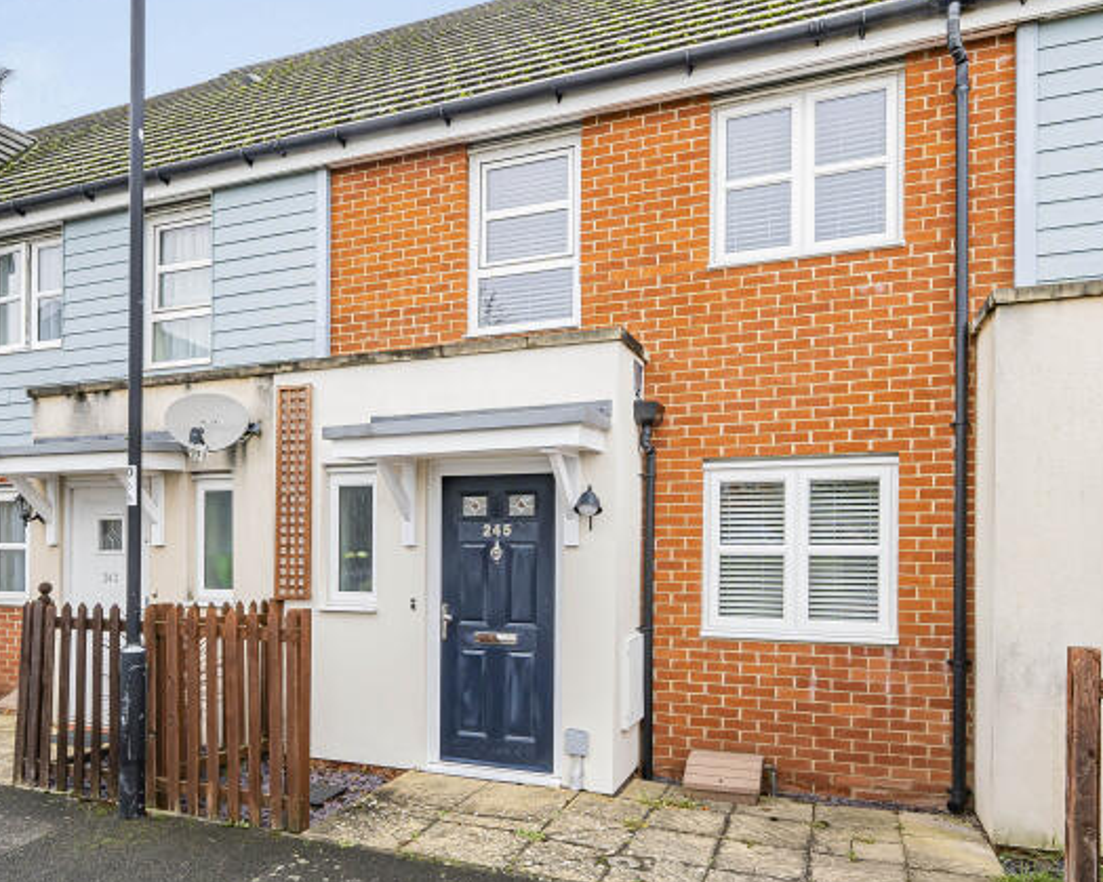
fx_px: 718
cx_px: 528
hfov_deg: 75.0
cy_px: 435
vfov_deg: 63.1
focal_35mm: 22
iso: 320
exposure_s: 1/50
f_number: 9
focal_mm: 12
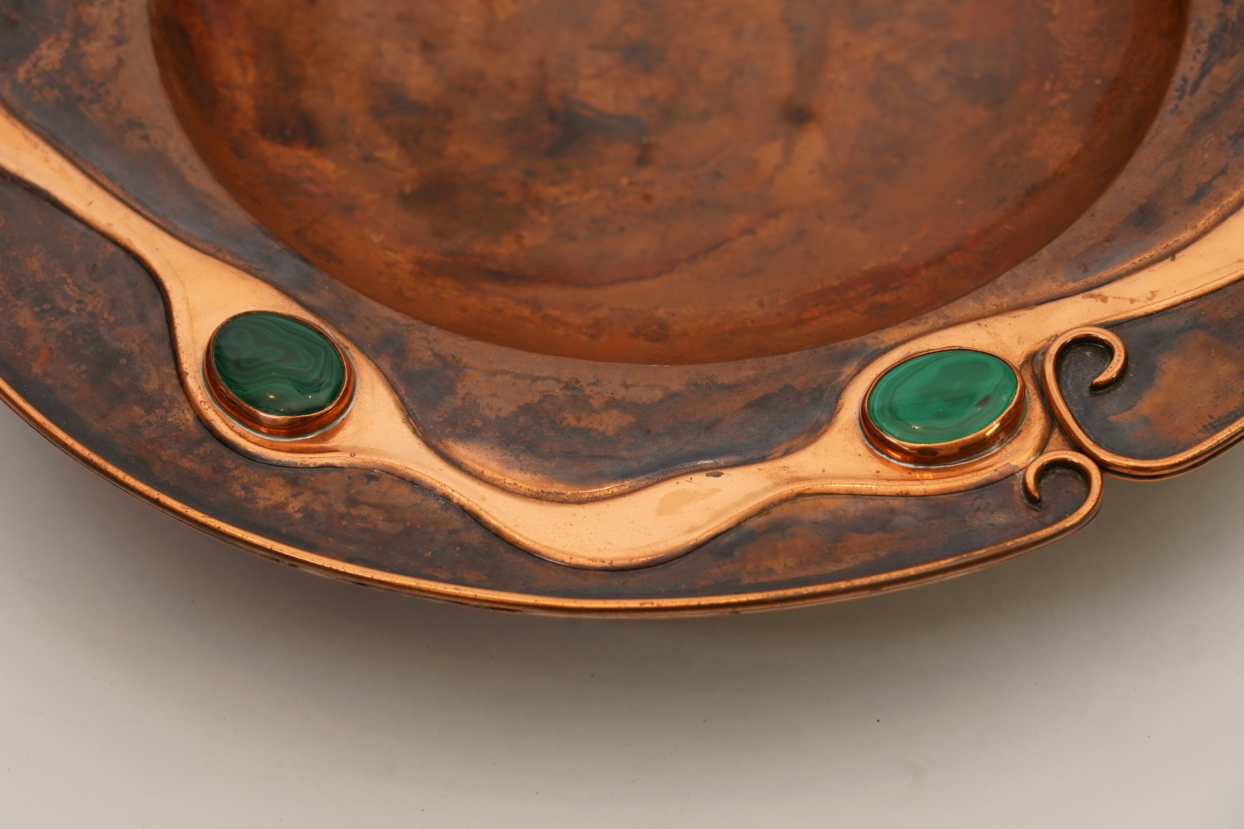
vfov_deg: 13.0
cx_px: 622
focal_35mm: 105
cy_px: 414
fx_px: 3628
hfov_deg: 19.5
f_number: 7.1
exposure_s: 1/125
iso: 500
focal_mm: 105
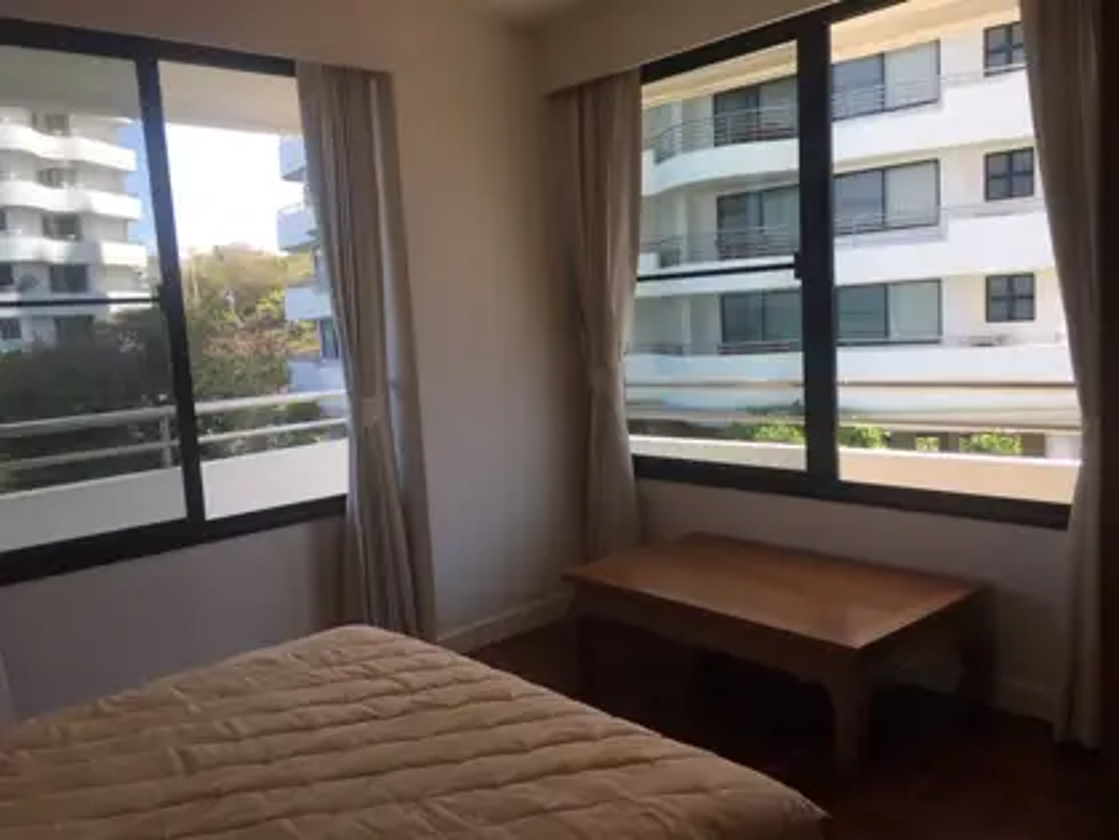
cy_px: 420
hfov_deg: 61.7
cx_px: 560
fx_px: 937
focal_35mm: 29
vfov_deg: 48.2
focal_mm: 4.15
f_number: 2.2
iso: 25
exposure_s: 1/384
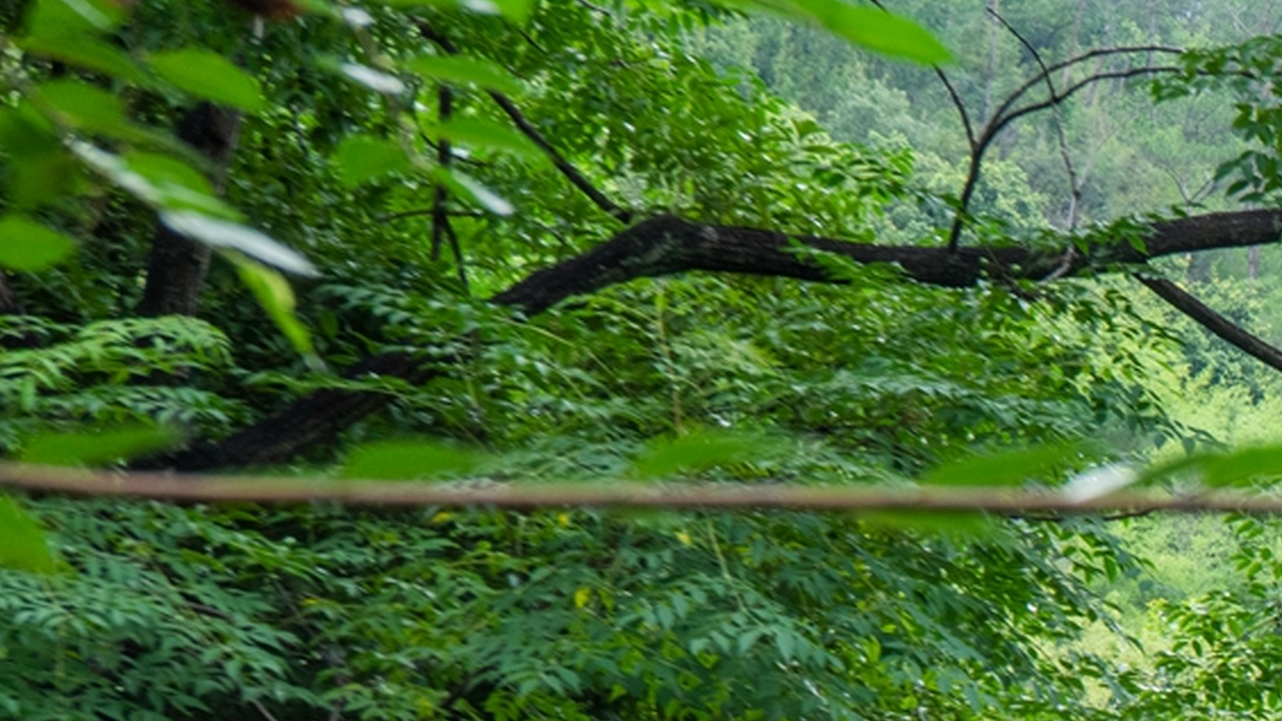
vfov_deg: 5.1
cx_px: 2014
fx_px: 7953
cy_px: 1350
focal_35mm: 234
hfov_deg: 9.0
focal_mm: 70
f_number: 13
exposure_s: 1/100
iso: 160
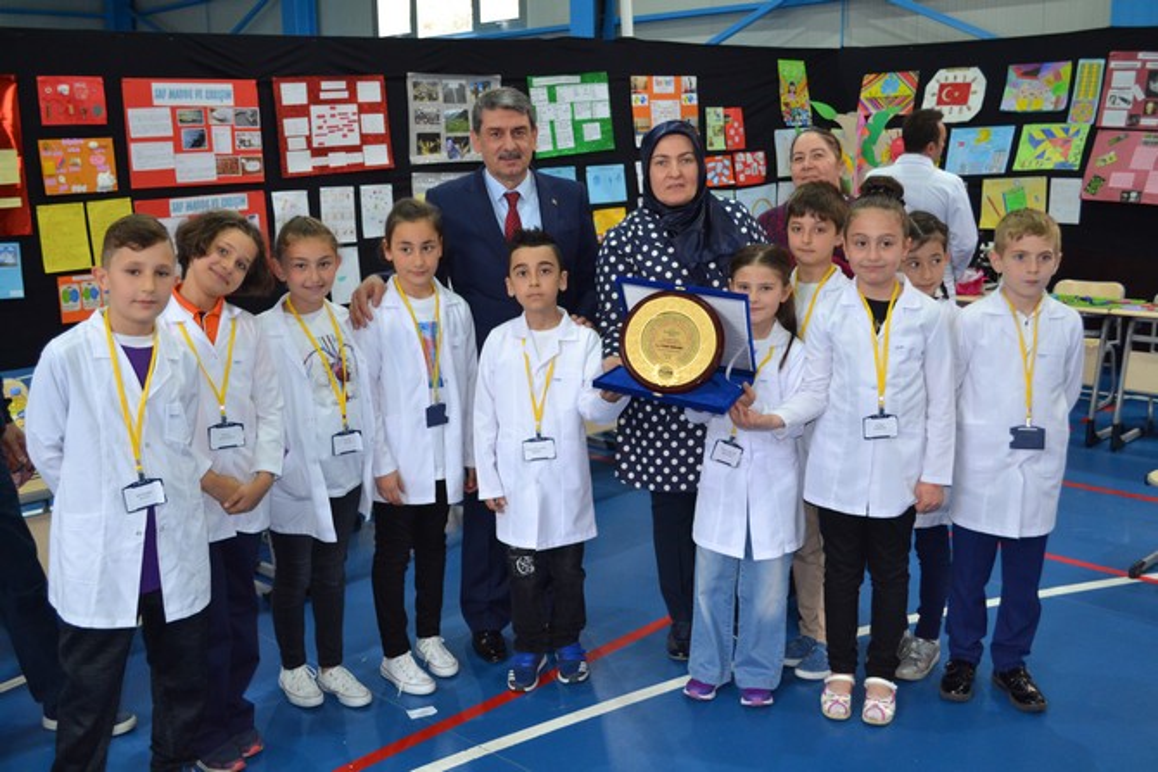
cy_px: 386
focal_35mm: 36
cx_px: 579
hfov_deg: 53.1
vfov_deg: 36.9
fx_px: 1158
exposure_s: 1/60
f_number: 4
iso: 1250
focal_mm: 24
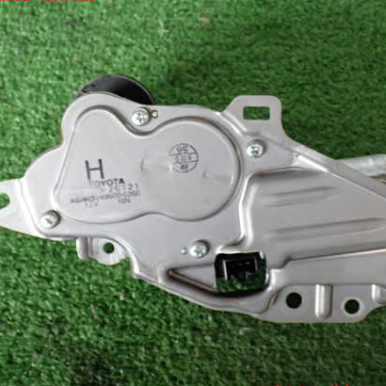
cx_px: 206
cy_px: 195
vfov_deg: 32.2
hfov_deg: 32.2
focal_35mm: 53
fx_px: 669
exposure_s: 1/40
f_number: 2.8
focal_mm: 7.31
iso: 200
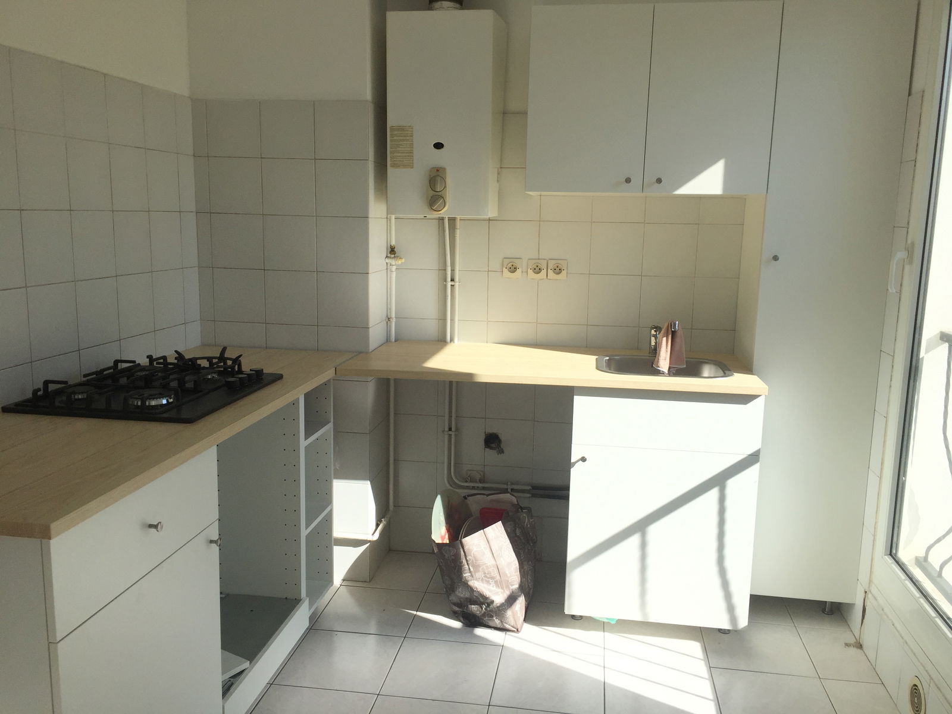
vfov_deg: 48.2
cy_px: 357
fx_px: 798
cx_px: 476
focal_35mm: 29
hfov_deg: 61.7
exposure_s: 1/1276
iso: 32
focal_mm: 4.15
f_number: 2.2
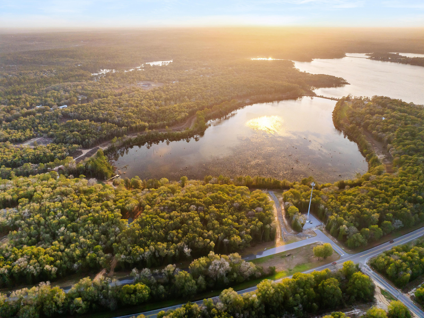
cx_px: 212
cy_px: 159
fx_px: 294
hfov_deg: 71.6
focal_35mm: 24
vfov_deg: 56.8
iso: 330
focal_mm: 12.29
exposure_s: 1/640
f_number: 2.8
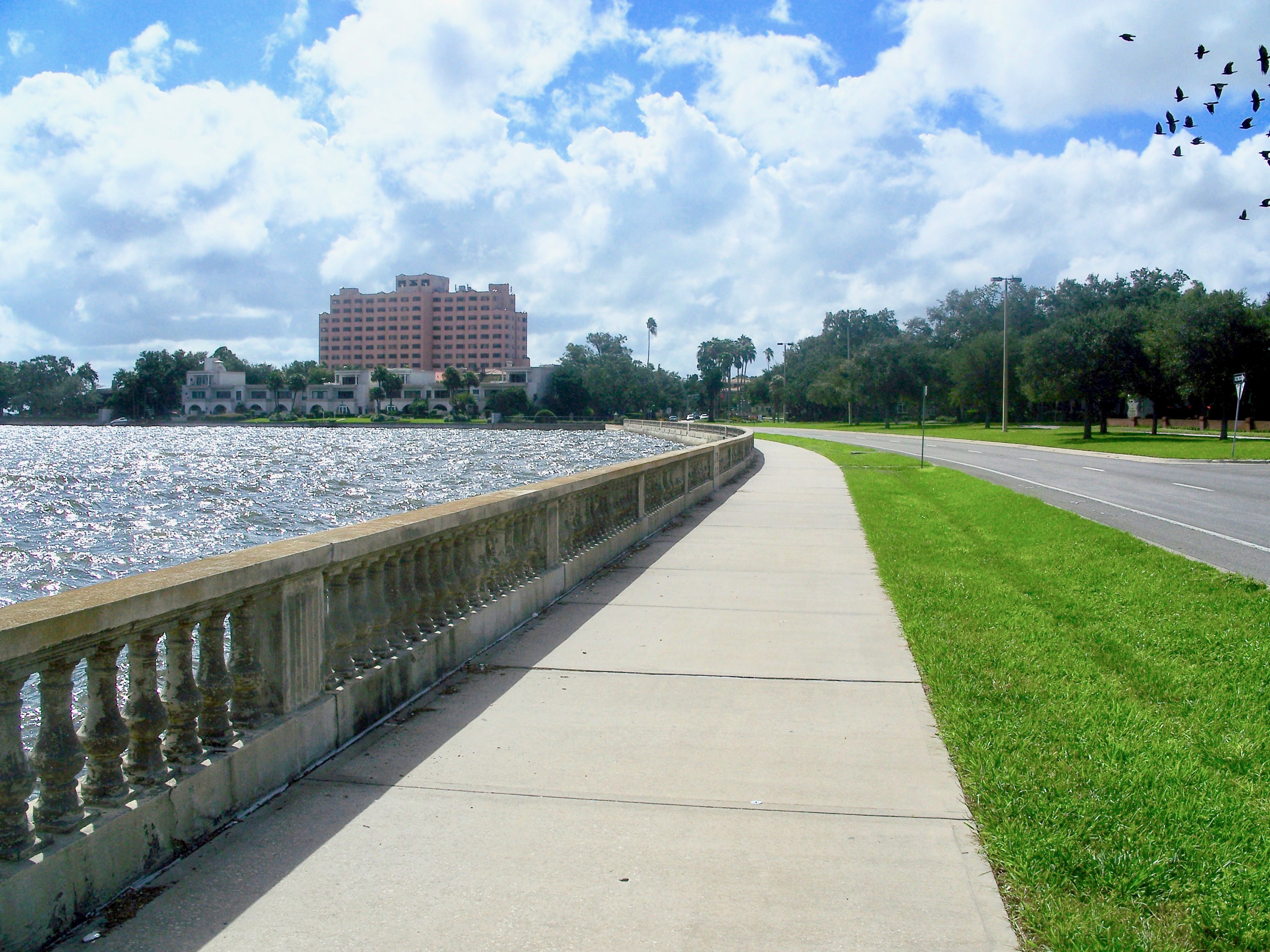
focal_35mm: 37
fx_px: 1357
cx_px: 635
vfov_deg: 38.7
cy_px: 476
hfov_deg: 50.1
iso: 64
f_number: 5.6
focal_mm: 7.8
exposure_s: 1/1250
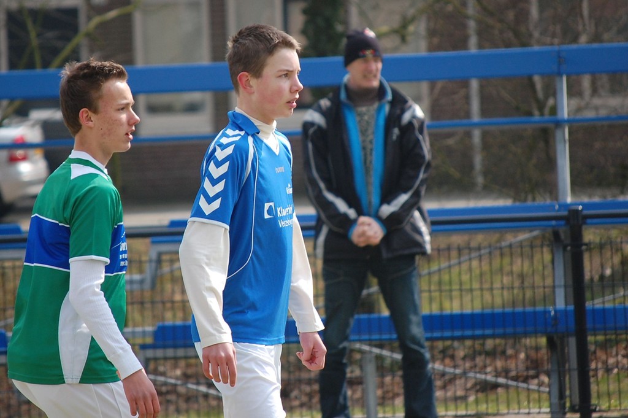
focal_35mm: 300
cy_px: 209
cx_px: 314
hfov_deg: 6.9
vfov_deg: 4.6
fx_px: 5229
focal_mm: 200
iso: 400
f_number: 5.6
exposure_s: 1/800
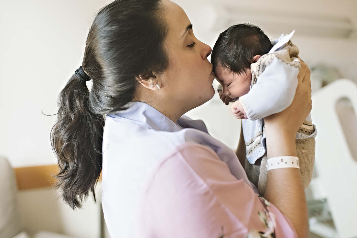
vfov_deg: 35.0
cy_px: 115
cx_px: 168
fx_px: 377
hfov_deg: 50.7
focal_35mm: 38
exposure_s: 1/200
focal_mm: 35
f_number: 2.2
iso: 500
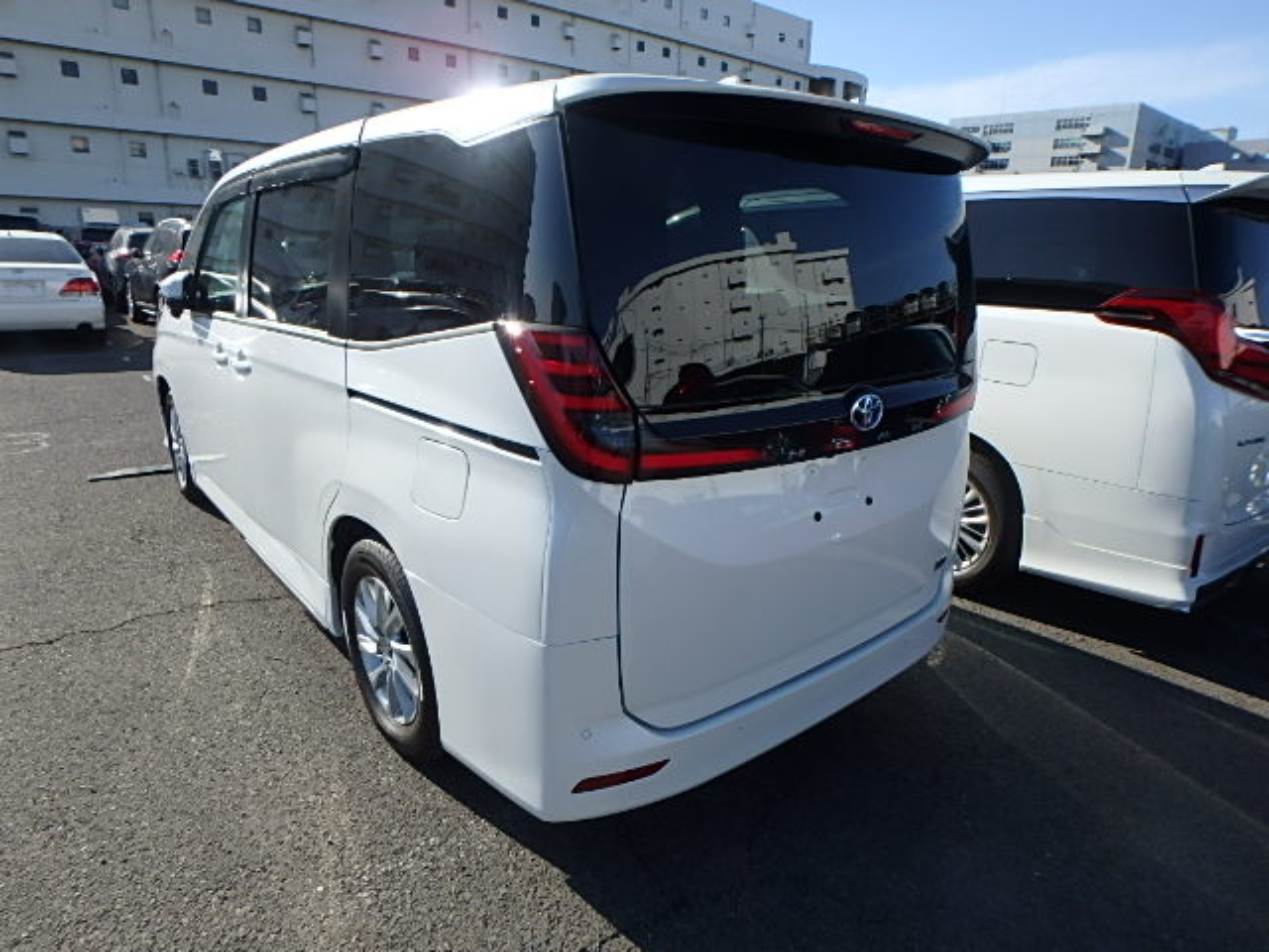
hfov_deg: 79.0
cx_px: 634
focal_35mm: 21
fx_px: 770
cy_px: 476
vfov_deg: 63.4
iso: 125
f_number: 3.5
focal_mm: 3.7
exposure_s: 1/1000
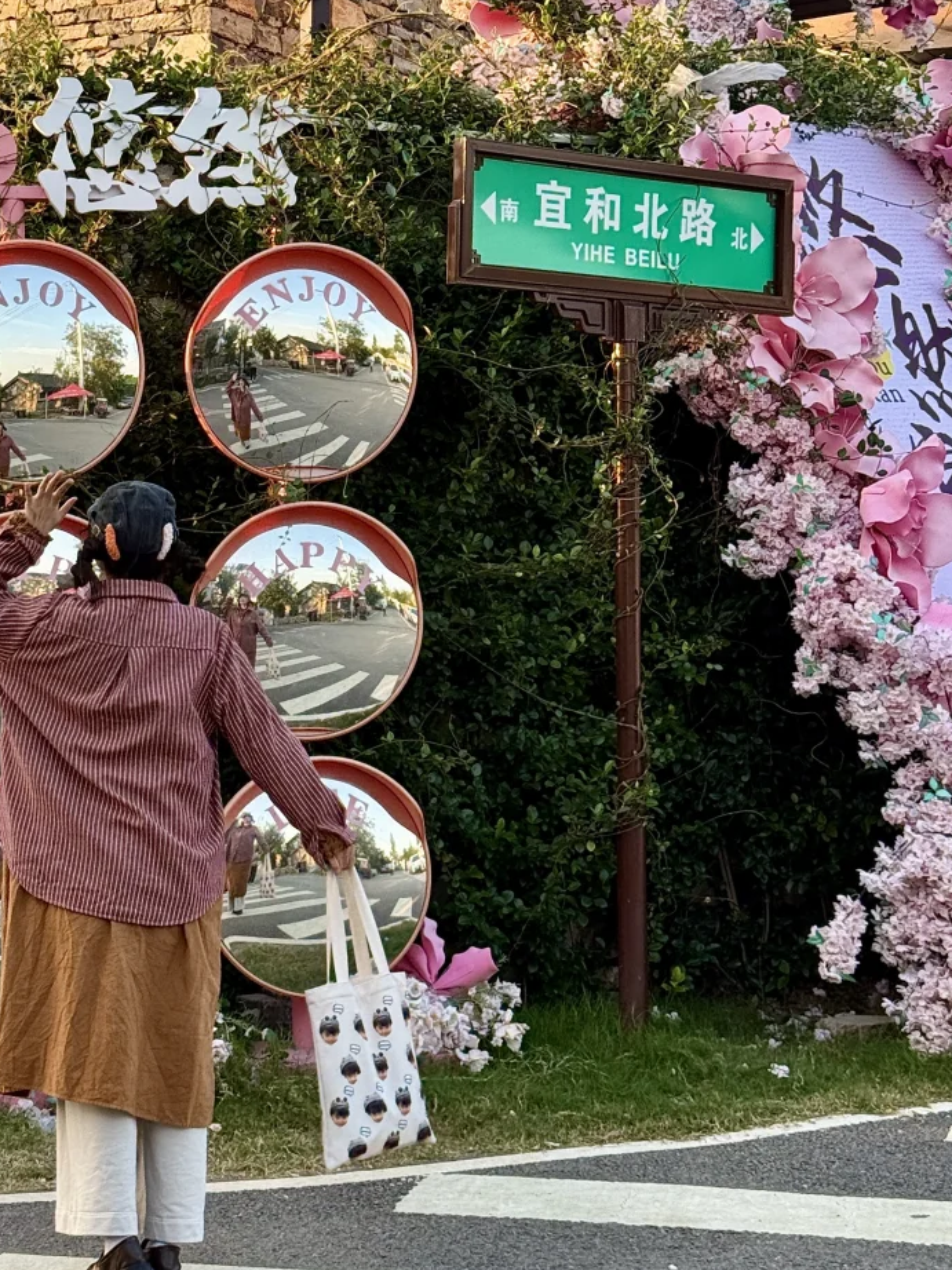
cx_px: 211
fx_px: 2751
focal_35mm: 75
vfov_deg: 26.0
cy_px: 540
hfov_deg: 19.5
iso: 80
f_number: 1.78
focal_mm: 6.76
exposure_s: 1/496
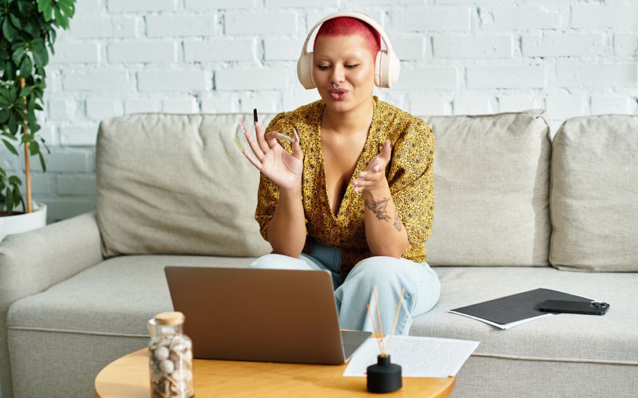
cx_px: 318
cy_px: 203
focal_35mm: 87
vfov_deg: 15.0
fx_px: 1512
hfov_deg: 23.8
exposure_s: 1/200
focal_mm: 85
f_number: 2.8
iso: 125
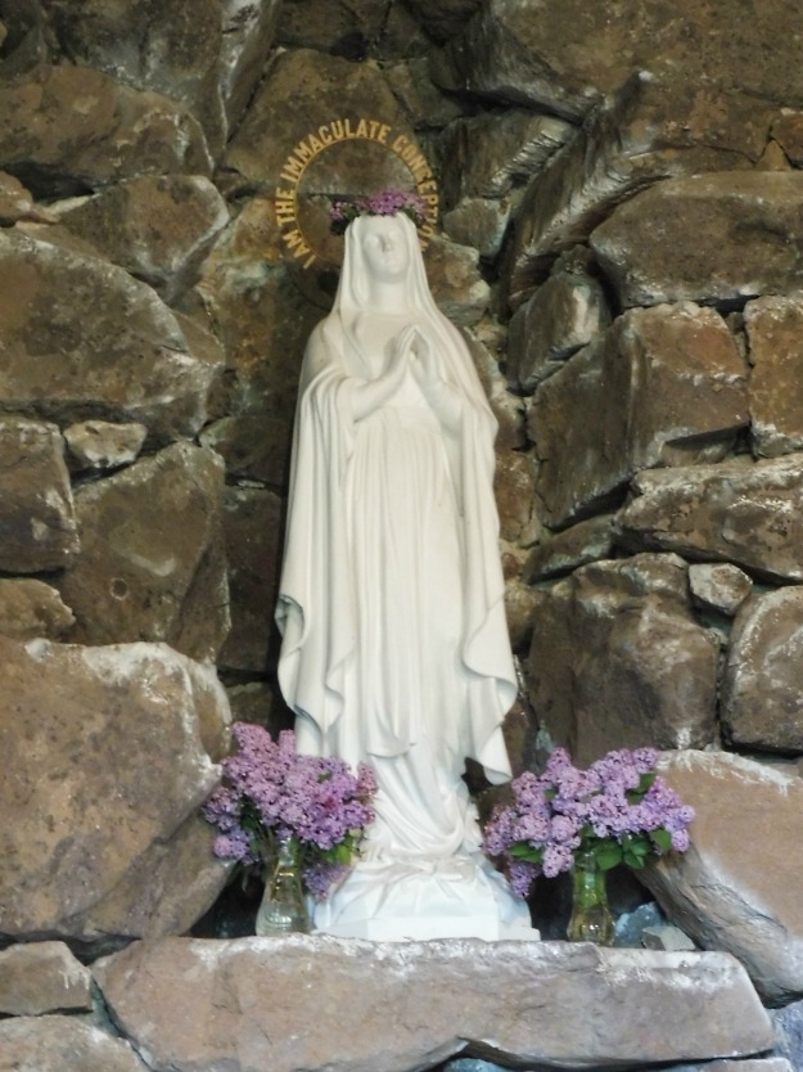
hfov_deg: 18.7
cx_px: 402
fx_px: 2445
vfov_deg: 24.7
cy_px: 536
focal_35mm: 79
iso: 500
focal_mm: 14.2
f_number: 5.1
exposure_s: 1/8
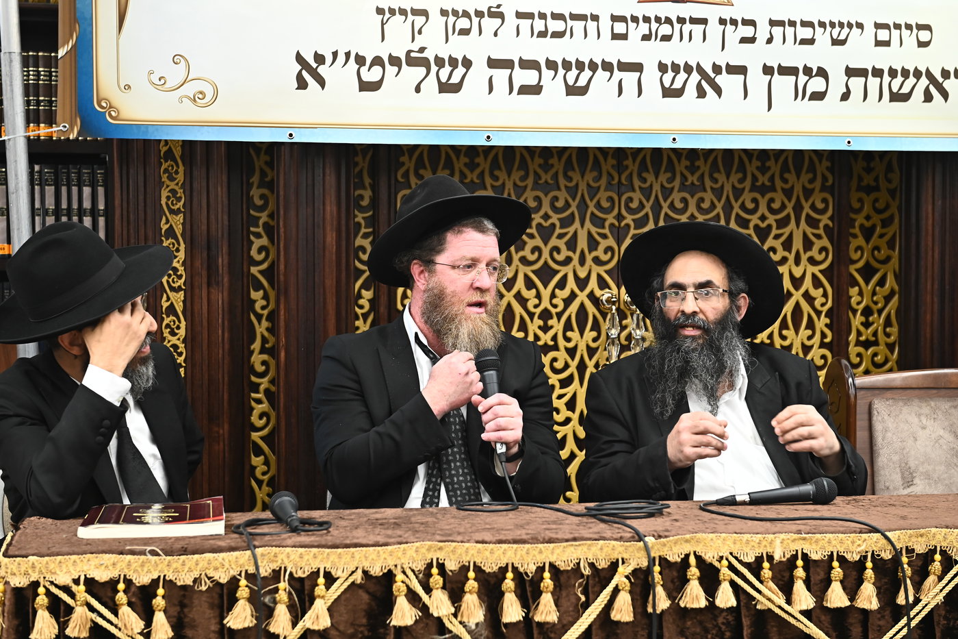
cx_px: 479
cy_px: 320
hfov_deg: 32.4
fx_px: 1650
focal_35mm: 62
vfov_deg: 21.9
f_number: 5
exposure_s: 1/200
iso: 2000
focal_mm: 62
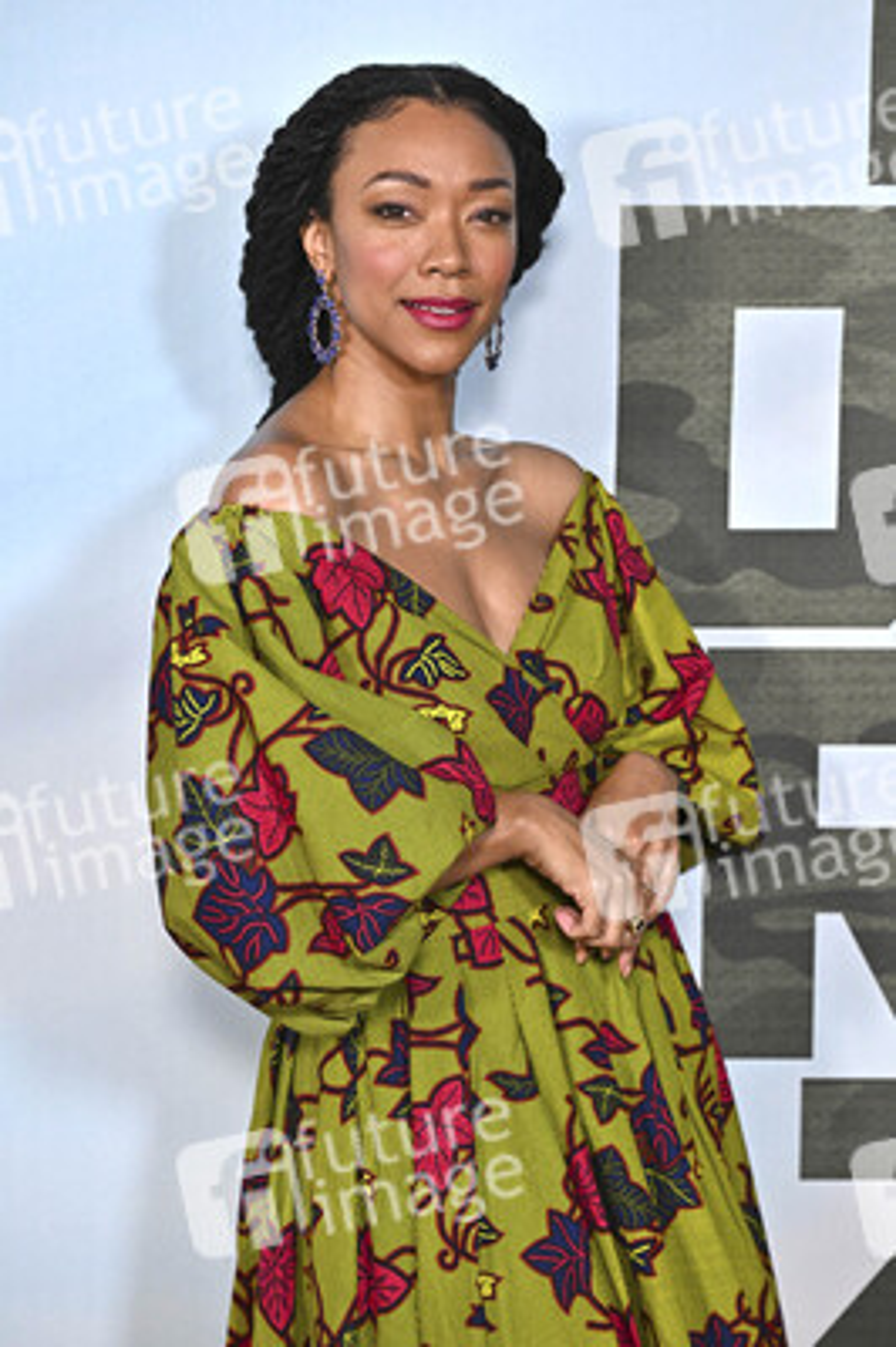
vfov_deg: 22.2
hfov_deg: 14.8
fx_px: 3440
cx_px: 448
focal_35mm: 92
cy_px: 674
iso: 2000
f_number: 4.5
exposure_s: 1/250
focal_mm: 92
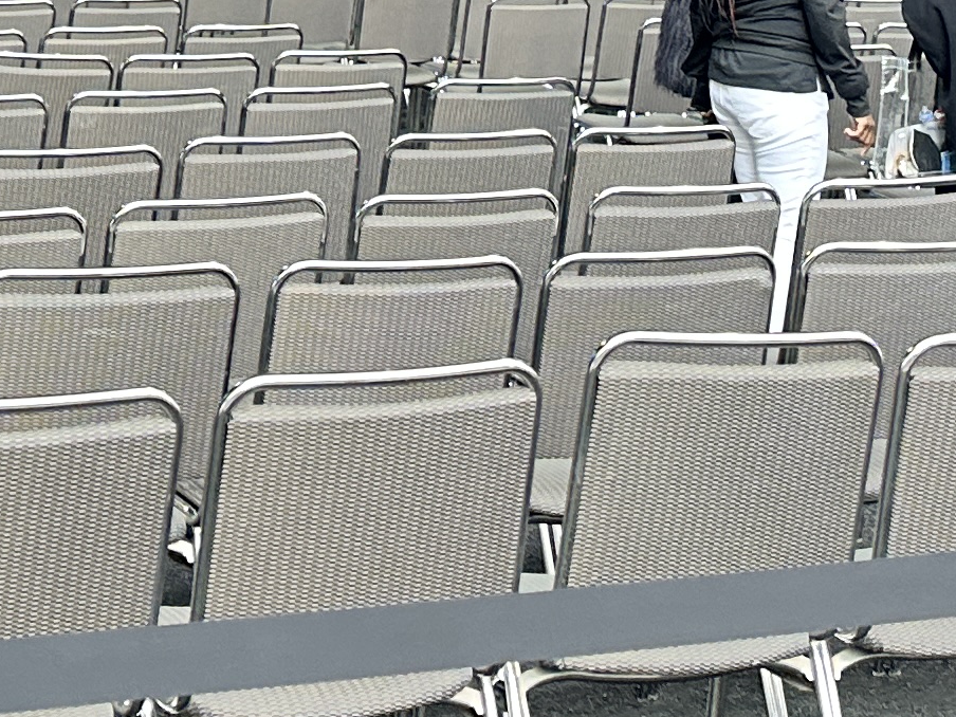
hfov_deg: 18.3
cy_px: -703
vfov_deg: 12.3
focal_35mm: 107
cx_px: 348
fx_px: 2955
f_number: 1.78
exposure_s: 1/120
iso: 100
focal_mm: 6.86
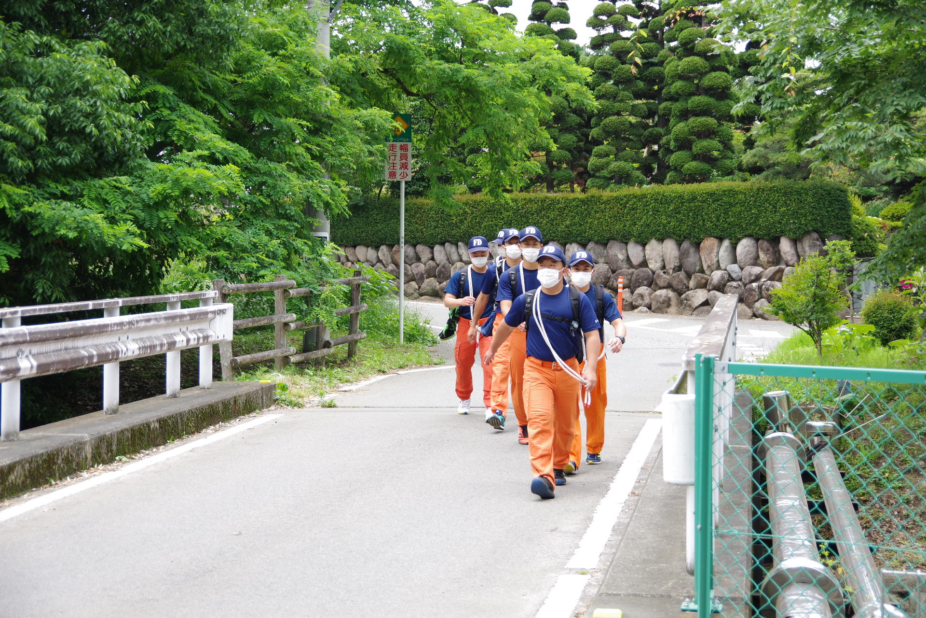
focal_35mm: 72
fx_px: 1852
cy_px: 309
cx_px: 463
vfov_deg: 18.9
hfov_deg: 28.1
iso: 100
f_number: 4.5
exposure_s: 1/100
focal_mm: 48
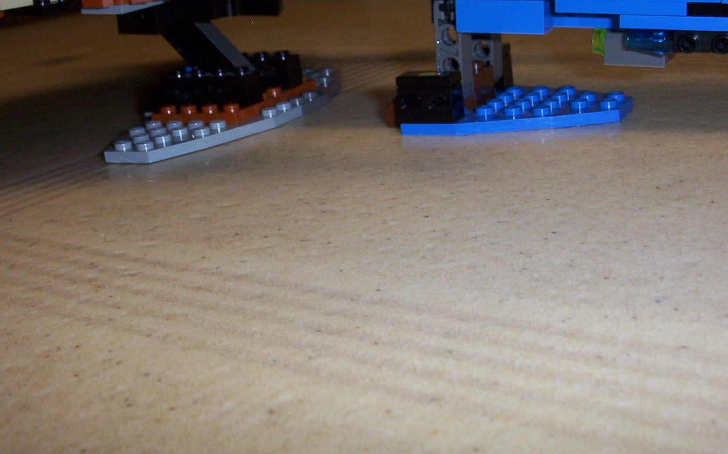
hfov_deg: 40.3
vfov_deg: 25.7
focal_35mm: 50
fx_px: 992
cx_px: 357
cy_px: 173
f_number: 4.5
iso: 140
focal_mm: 6
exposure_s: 1/30
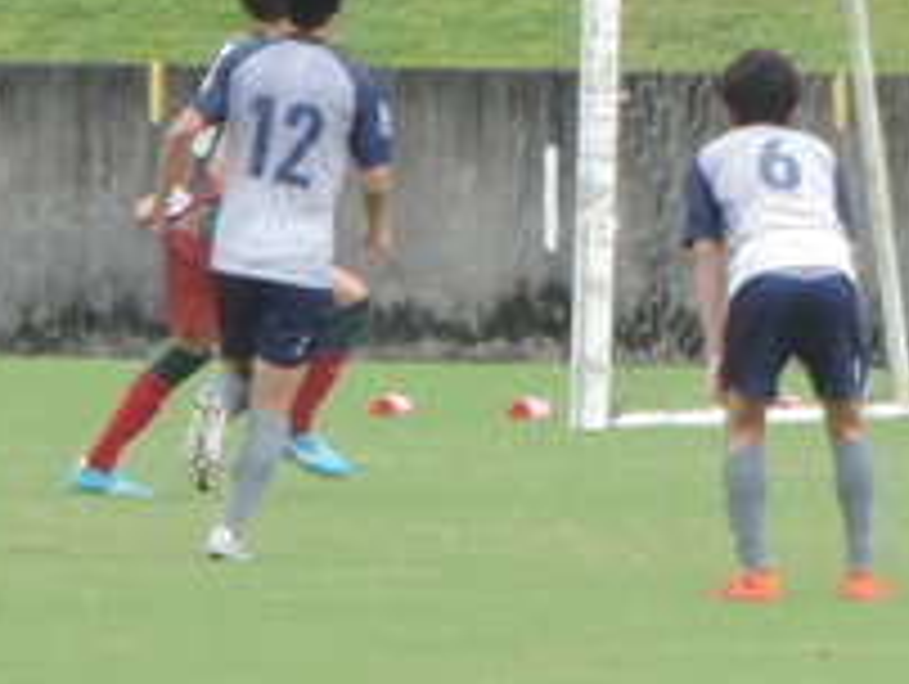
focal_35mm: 1188
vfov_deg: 1.3
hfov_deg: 1.7
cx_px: 1521
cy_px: -76
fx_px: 31233
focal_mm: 53.5
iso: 110
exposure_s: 1/200
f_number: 4.8
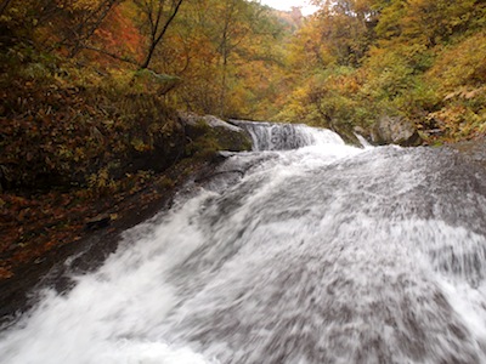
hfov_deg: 63.4
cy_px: 182
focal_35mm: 28
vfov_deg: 49.7
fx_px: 393
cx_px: 243
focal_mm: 5
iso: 80
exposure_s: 1/50
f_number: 3.9
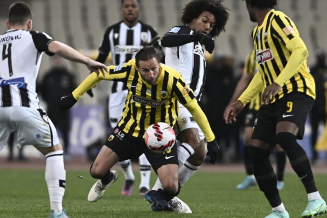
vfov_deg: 4.5
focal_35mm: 302
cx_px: 164
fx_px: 2742
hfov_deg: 6.8
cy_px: 109
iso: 3200
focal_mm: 300
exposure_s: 1/1250
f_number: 2.8
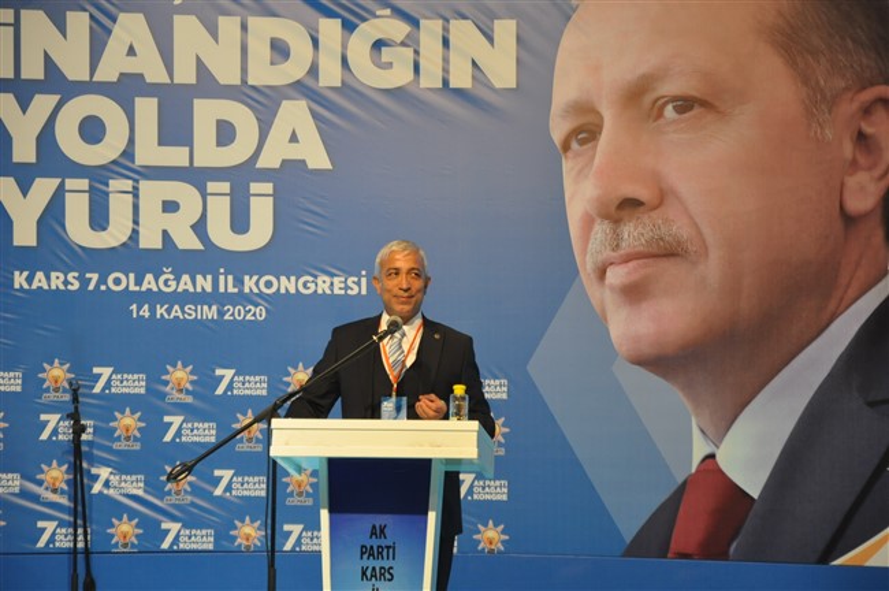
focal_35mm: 158
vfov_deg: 8.7
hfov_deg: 13.1
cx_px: 444
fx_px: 3885
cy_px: 296
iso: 1250
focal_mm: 105
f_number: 5.6
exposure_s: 1/80
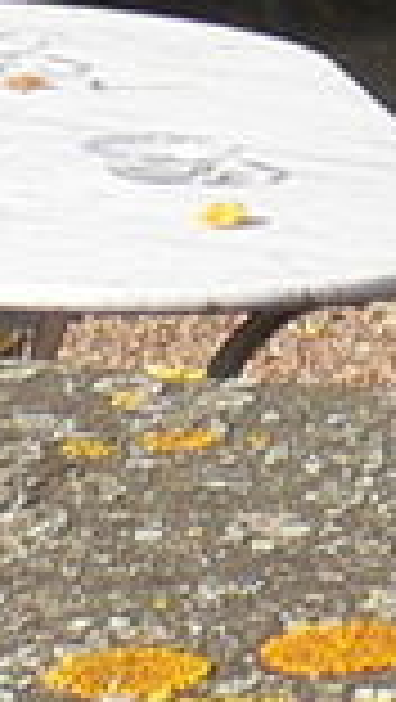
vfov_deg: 6.9
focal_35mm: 293
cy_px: -1012
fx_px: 5458
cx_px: 819
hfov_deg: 4.1
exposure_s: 1/125
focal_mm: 5.8
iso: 64
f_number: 5.6
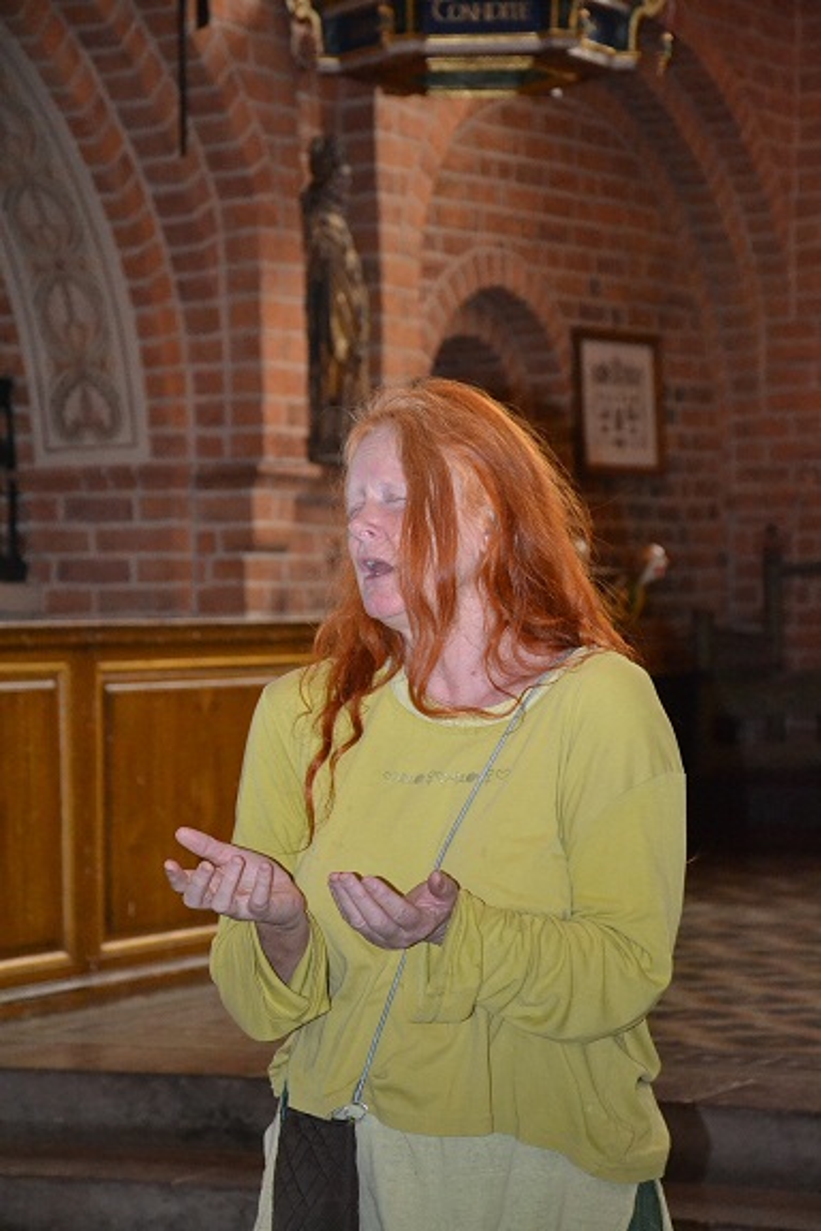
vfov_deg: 19.5
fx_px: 3592
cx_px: 410
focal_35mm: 105
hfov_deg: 13.0
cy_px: 616
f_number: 5.3
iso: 3200
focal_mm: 70
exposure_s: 1/60
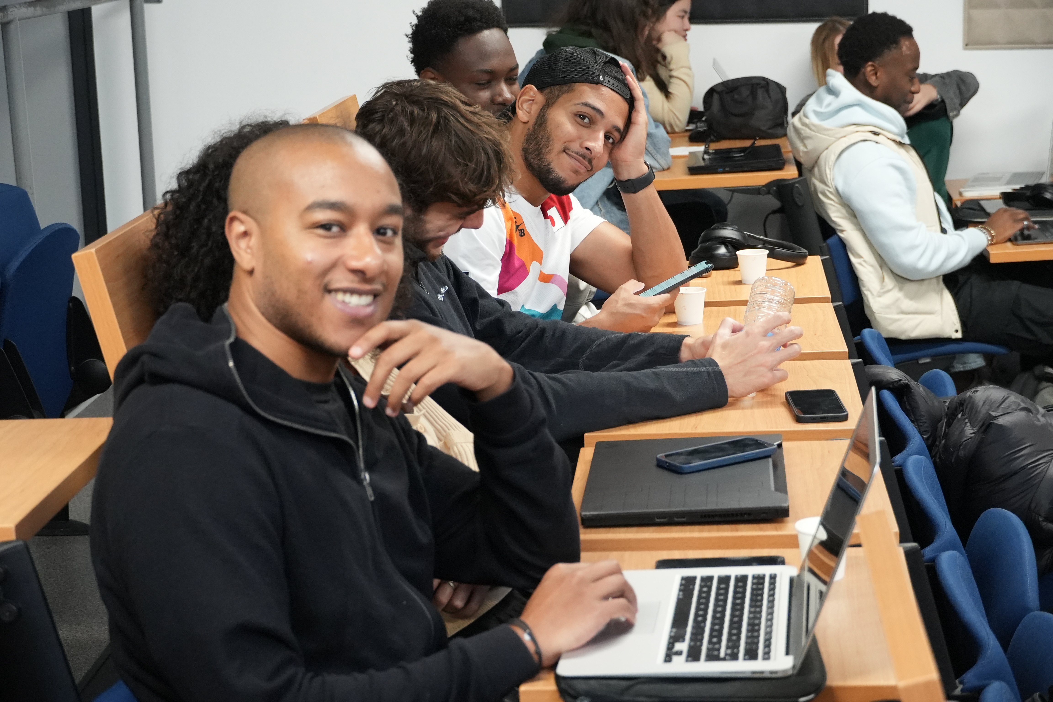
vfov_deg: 18.2
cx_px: 526
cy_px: 351
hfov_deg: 27.0
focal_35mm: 75
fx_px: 2194
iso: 4000
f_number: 5
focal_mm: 50
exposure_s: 1/80
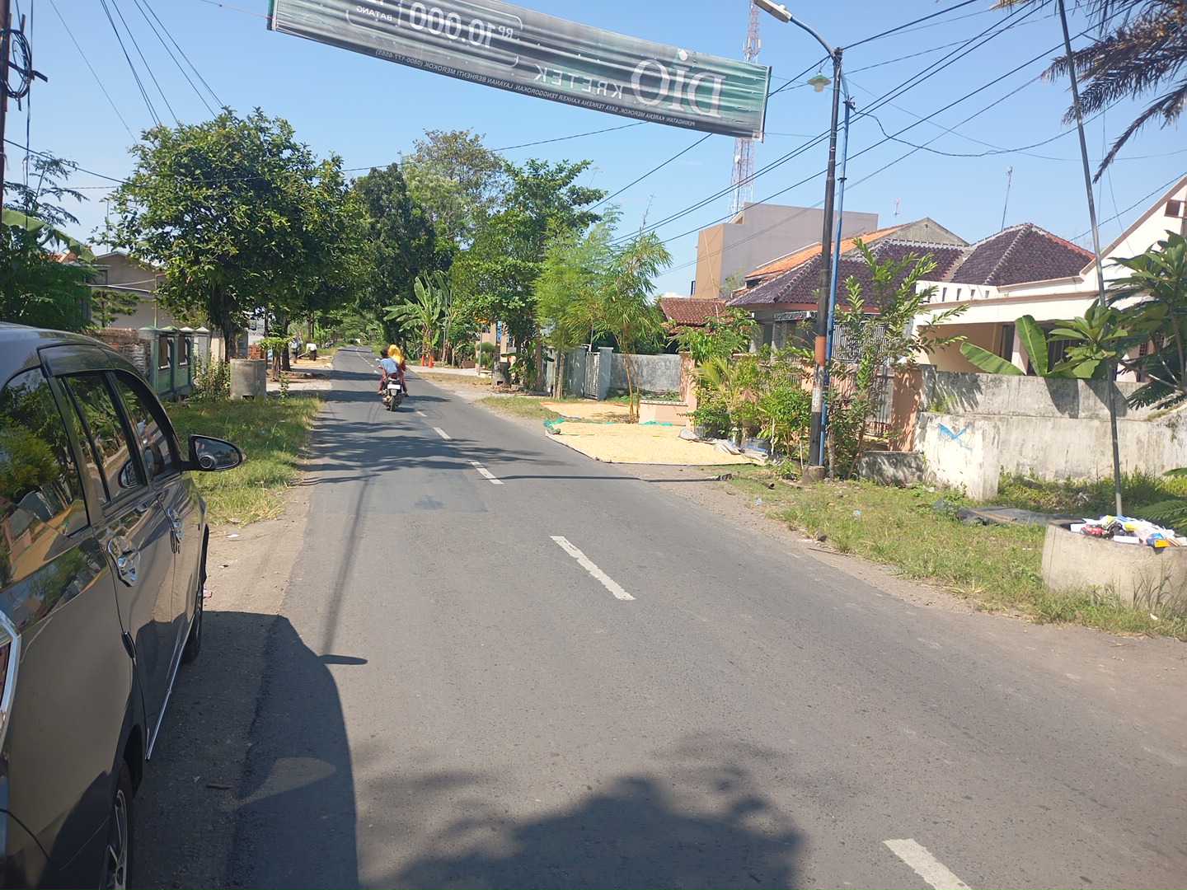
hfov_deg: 63.4
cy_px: 445
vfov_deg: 49.7
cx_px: 594
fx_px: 960
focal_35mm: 28
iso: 100
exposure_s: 1/374
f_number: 1.8
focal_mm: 4.27
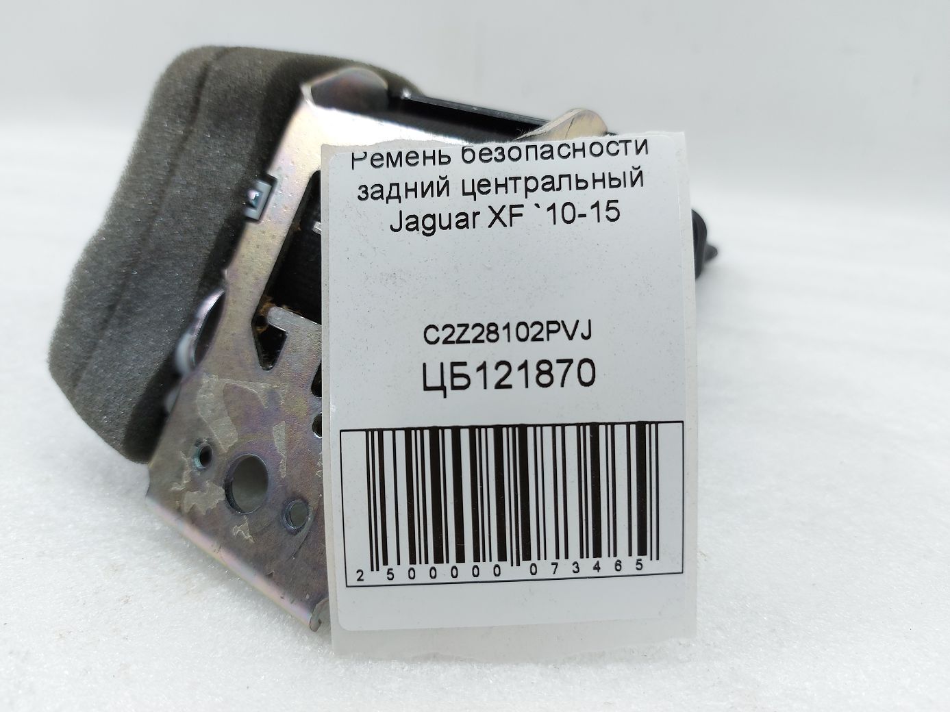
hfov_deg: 71.6
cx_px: 475
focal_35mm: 24
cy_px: 356
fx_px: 659
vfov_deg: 56.8
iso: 50
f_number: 1.8
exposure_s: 1/50
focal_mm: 5.23
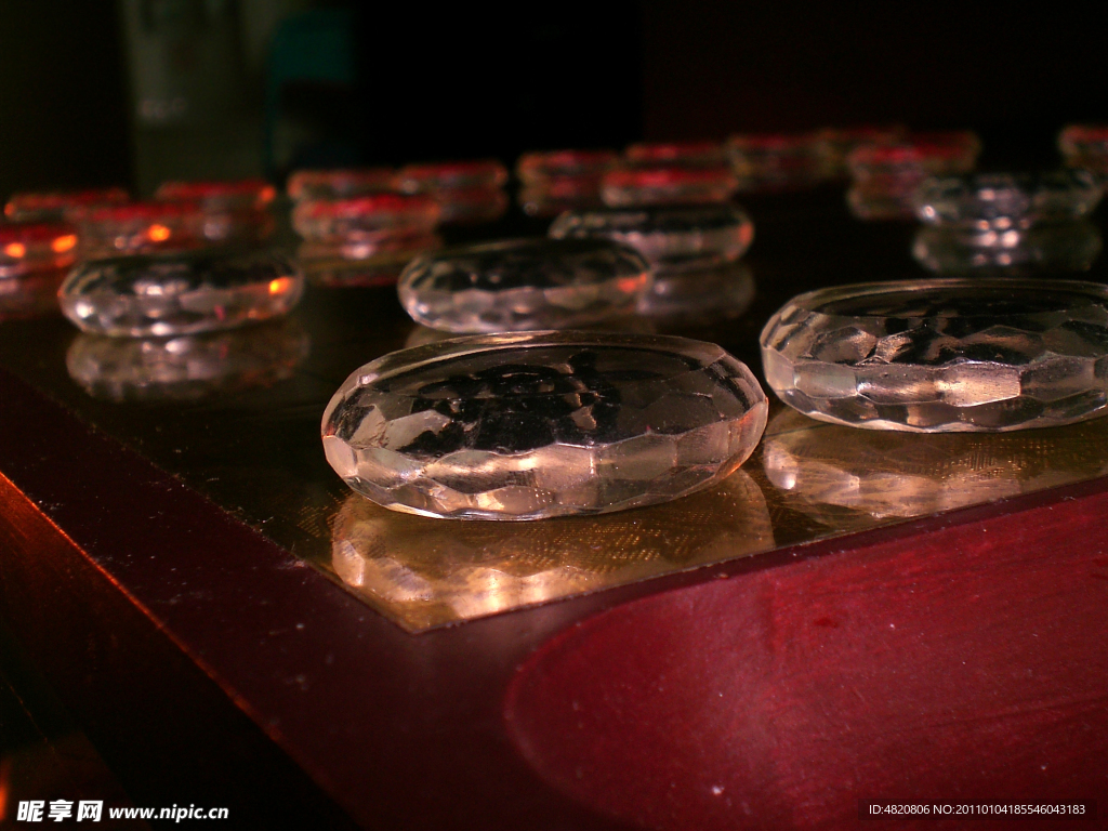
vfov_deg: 28.6
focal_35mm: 51
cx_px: 554
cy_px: 416
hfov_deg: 37.5
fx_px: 1632
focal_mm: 8.44
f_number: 5.1
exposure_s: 1/30
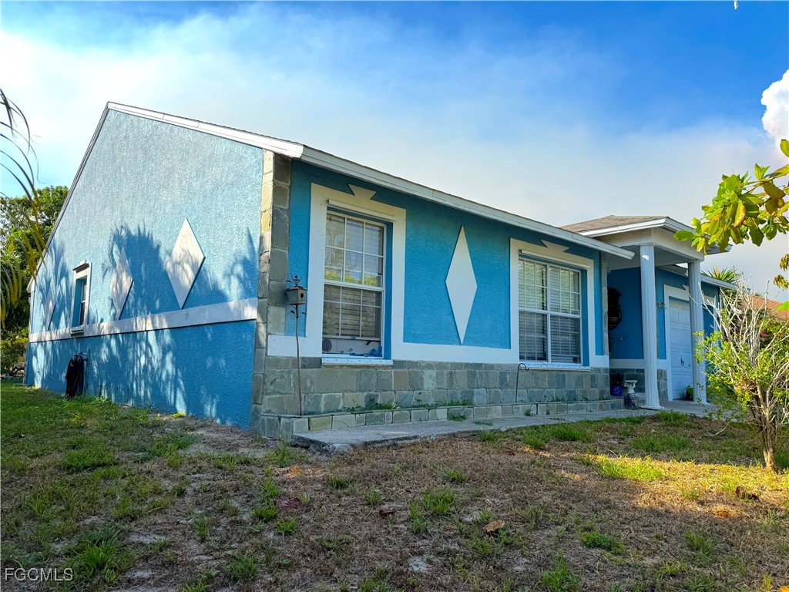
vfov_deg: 56.8
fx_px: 547
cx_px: 394
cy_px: 296
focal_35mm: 24
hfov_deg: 71.6
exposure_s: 1/5348
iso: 80
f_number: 1.78
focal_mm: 6.76
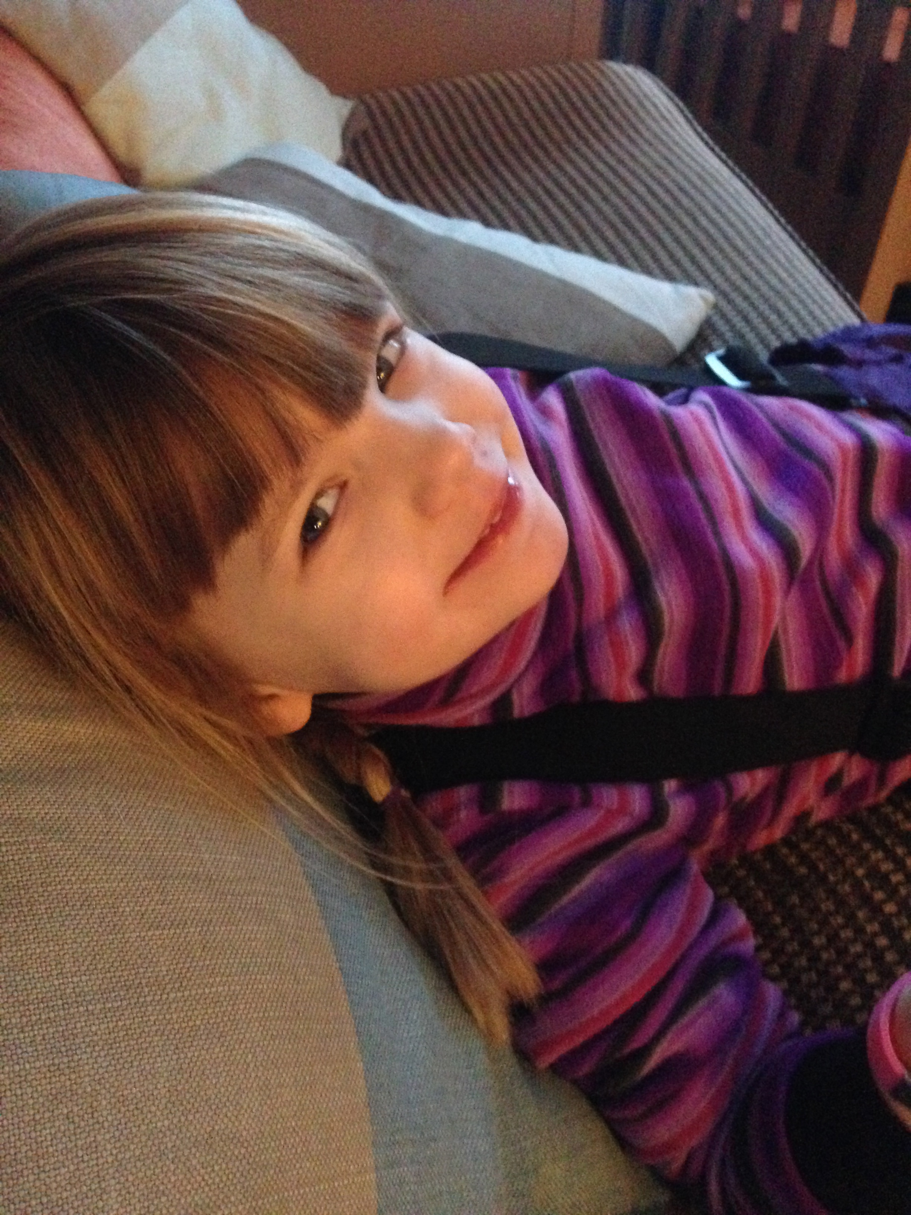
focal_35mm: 33
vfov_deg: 55.4
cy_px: 608
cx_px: 456
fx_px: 1158
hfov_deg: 42.9
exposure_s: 1/15
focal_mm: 4.12
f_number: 2.4
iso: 800
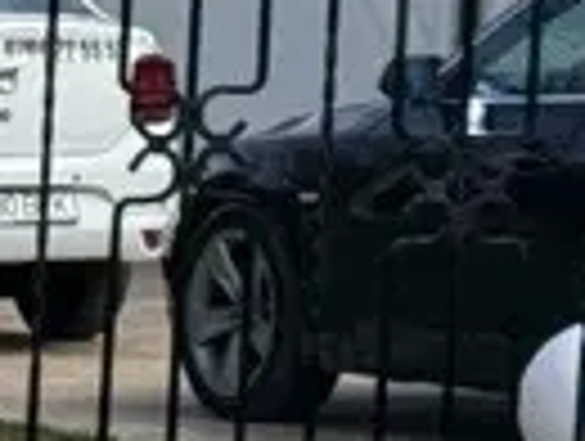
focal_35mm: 368
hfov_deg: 5.1
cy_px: 850
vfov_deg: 4.0
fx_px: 6231
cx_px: -1228
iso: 64
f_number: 1.78
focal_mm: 6.76
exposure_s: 1/6024
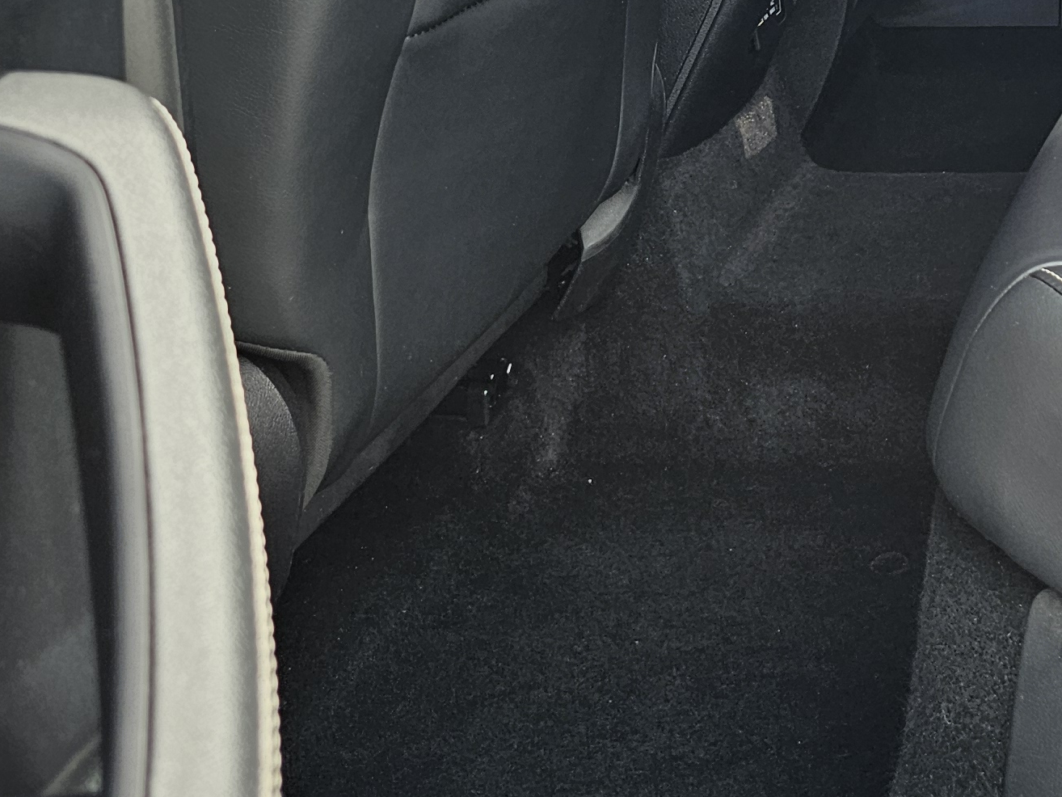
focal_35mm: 70
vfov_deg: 19.9
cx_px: 1257
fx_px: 2148
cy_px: -128
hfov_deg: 25.2
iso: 32
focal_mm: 6.3
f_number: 1.7
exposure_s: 1/100
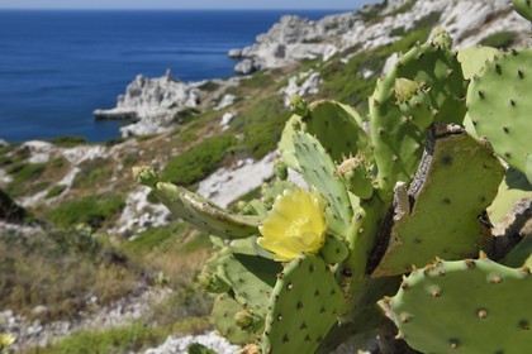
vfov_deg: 38.9
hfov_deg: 55.8
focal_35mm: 34
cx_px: 266
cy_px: 177
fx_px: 502
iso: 200
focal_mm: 34
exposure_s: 1/250
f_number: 14
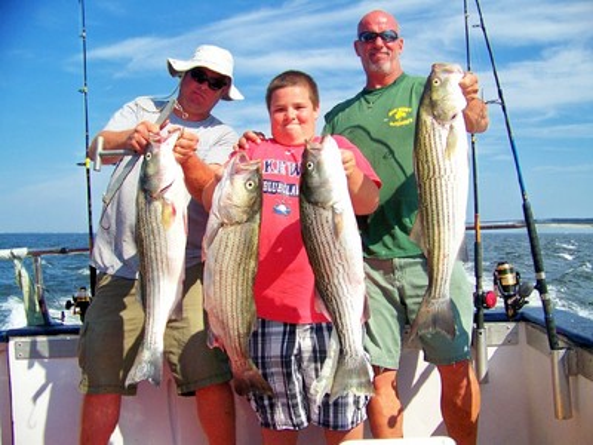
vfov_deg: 39.7
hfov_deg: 51.4
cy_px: 222
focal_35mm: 36
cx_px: 296
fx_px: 617
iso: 64
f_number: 2.8
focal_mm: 5.85
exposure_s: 1/1000
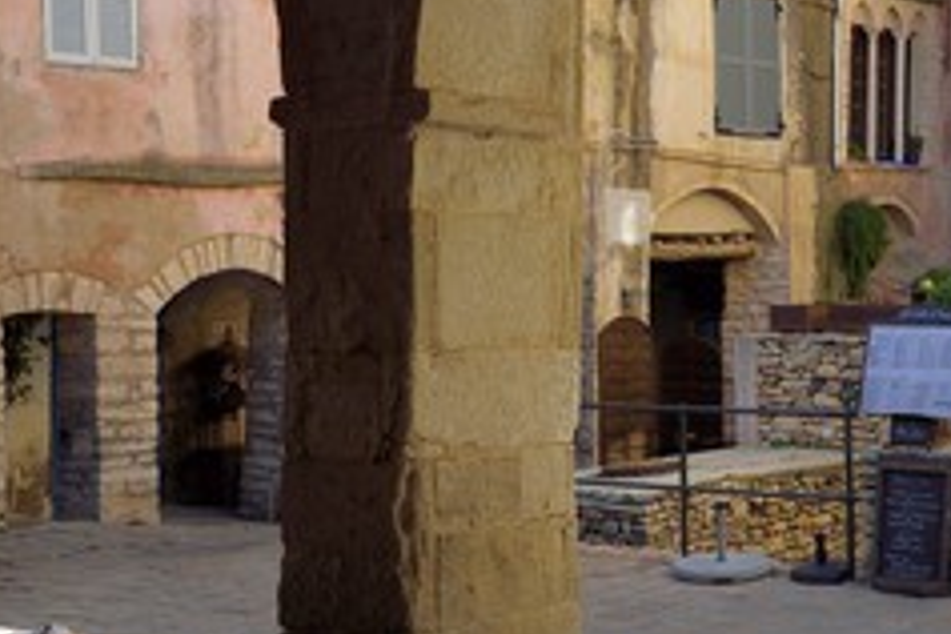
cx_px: 702
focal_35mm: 71
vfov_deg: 19.1
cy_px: 225
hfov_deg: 28.1
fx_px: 1875
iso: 200
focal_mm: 40
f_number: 11
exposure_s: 1/160
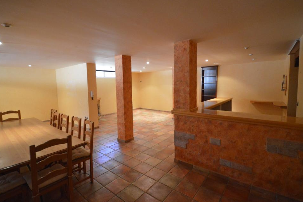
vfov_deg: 73.6
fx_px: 135
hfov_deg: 96.8
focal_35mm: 16
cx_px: 152
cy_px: 96
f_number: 4
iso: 3200
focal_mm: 10
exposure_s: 1/40
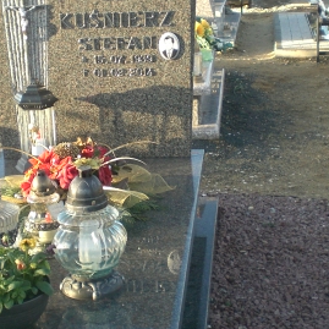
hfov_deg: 21.6
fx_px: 860
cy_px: 152
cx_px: 128
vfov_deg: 21.6
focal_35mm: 80
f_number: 3.1
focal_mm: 6.3
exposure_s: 1/80
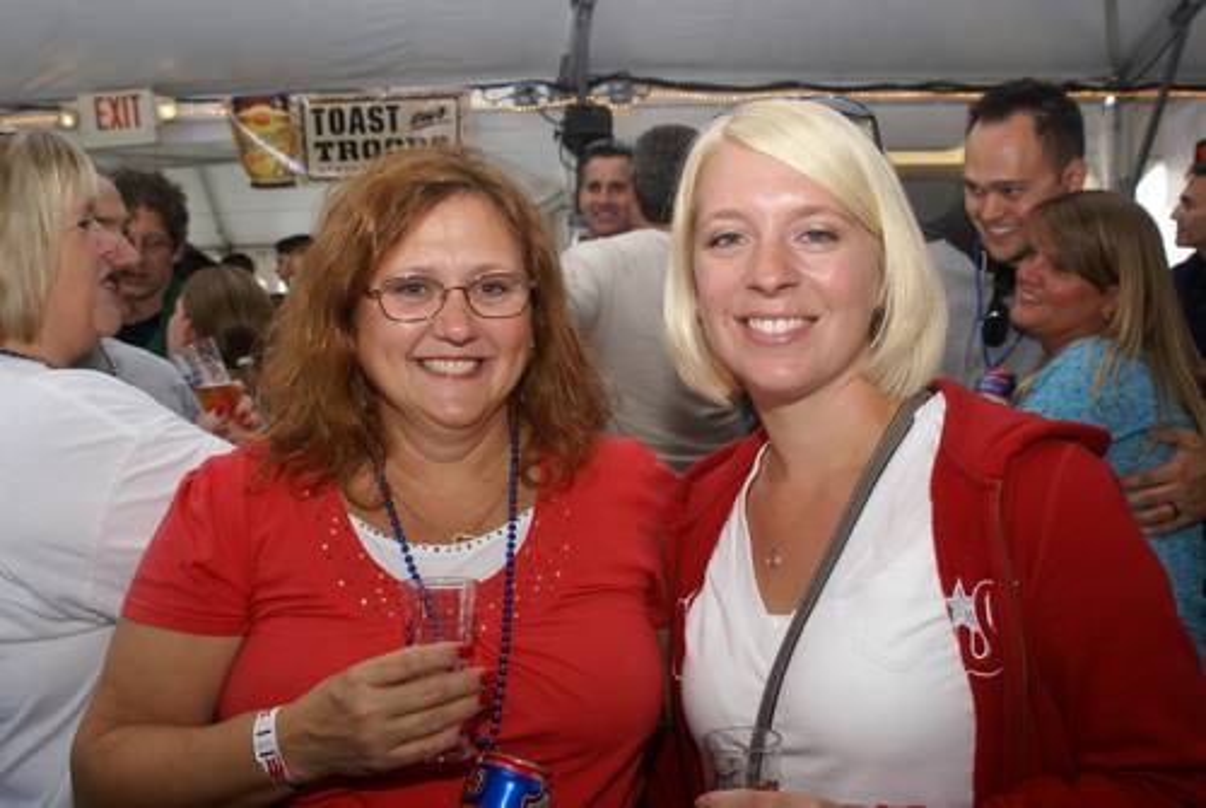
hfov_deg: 53.1
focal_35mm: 36
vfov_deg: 37.0
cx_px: 603
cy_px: 404
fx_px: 1208
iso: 400
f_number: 8
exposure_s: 1/60
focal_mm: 24
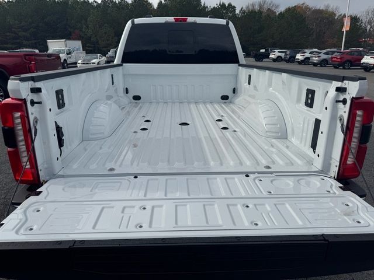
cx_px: 187
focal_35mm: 24
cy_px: 140
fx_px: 259
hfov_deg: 71.6
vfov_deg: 56.8
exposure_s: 1/9009
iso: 80
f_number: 1.78
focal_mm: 6.76
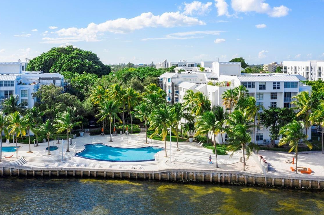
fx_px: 360
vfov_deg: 33.1
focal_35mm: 40
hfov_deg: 48.2
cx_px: 130
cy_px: 74
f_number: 10
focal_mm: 10.26
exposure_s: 1/120
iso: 100
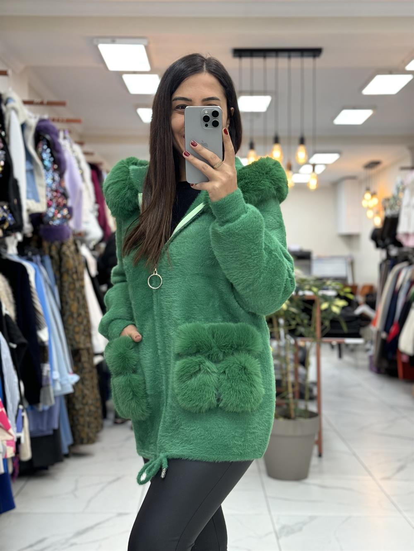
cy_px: 276
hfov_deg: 30.3
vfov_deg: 39.7
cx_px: 207
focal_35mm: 48
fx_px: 765
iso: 100
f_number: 1.78
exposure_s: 1/50
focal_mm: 6.76
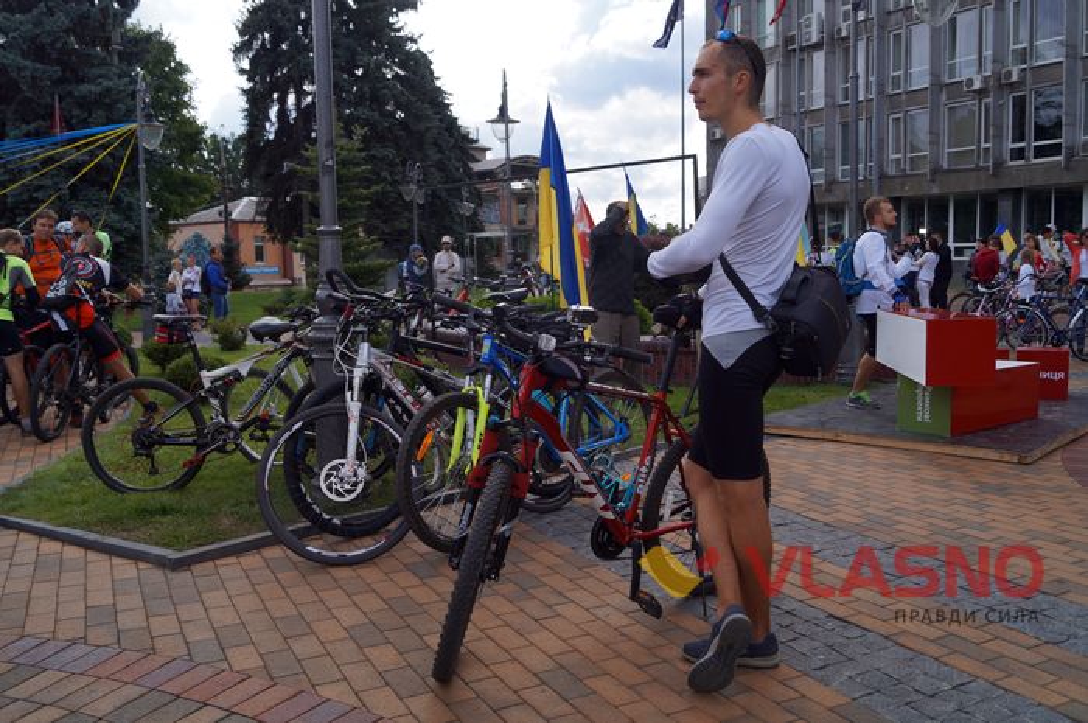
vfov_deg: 43.5
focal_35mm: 30
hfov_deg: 62.0
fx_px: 906
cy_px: 362
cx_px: 544
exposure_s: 1/400
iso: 100
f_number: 4.5
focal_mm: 20
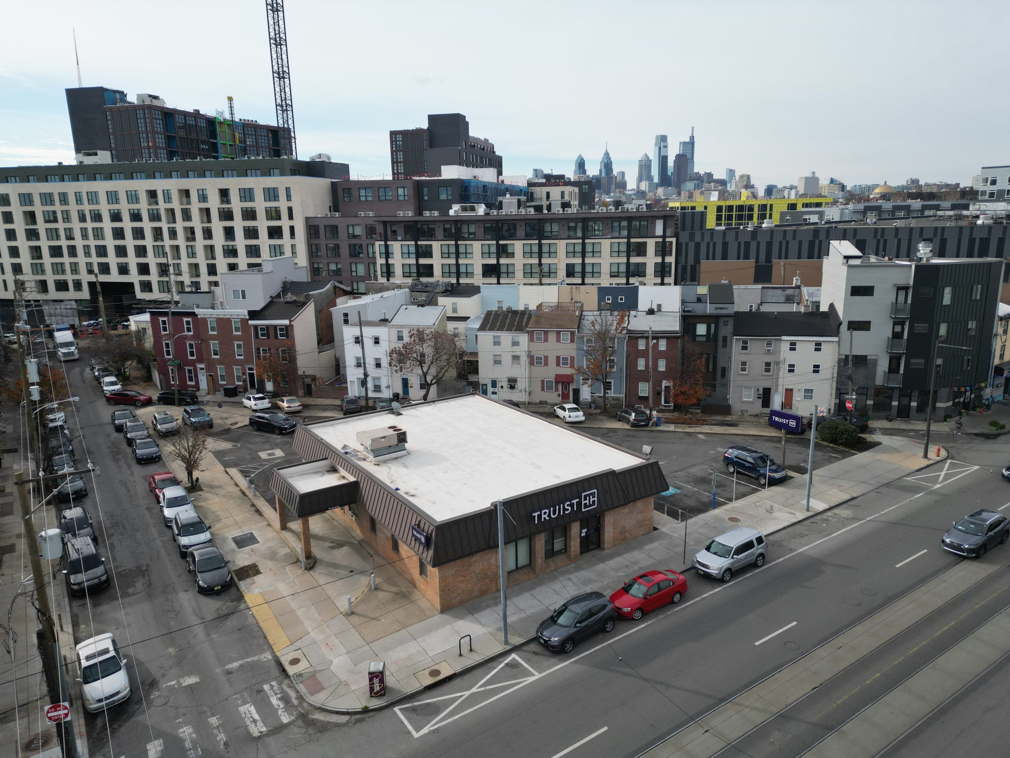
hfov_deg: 71.6
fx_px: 700
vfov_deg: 56.8
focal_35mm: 24
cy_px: 379
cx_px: 505
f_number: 1.7
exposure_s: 1/3000
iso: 200
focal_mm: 6.72
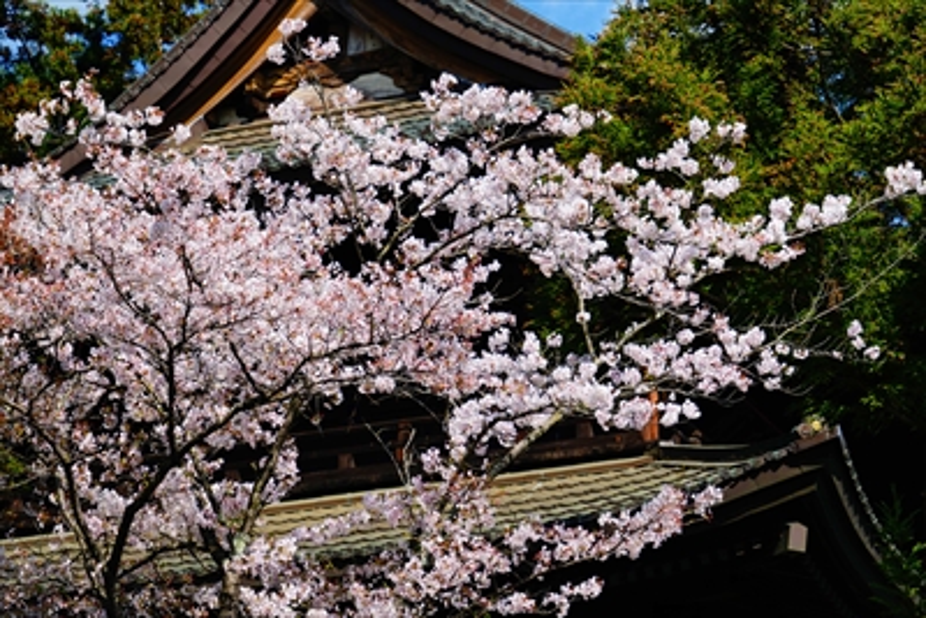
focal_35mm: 118
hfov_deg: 17.3
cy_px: 309
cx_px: 463
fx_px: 3036
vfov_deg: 11.6
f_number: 6.7
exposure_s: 1/200
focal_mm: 118
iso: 50
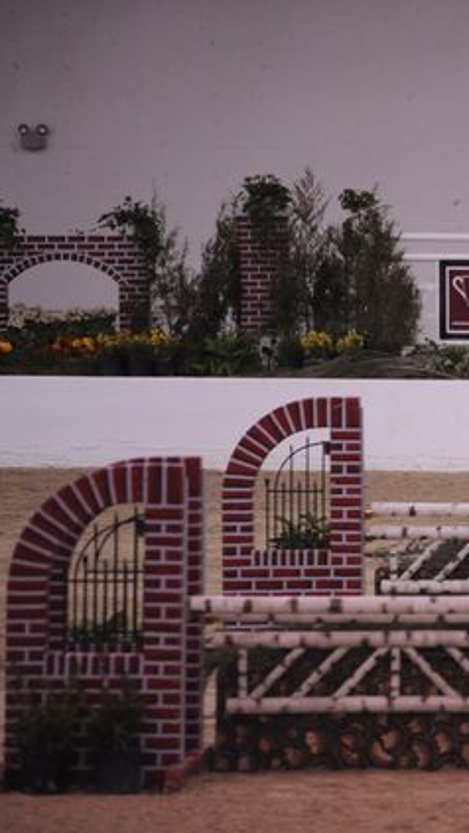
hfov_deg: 3.8
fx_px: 7007
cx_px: 593
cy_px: 417
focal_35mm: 317
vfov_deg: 6.8
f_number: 2.8
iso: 5000
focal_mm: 200
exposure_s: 1/400
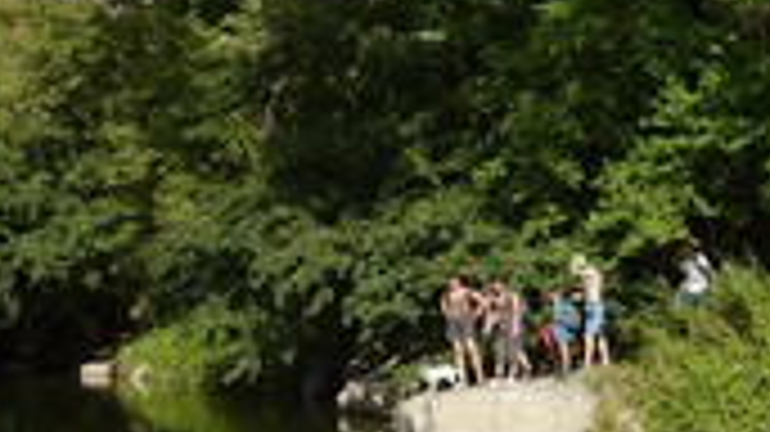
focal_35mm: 90
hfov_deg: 22.8
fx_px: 1837
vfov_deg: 13.3
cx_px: 18
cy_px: 22
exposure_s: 1/320
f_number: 13
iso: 400
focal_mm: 35
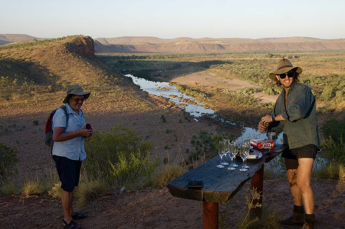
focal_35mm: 44
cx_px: 172
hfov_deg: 45.0
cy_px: 114
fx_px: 416
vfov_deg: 30.8
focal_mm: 29
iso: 640
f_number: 25
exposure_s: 1/50
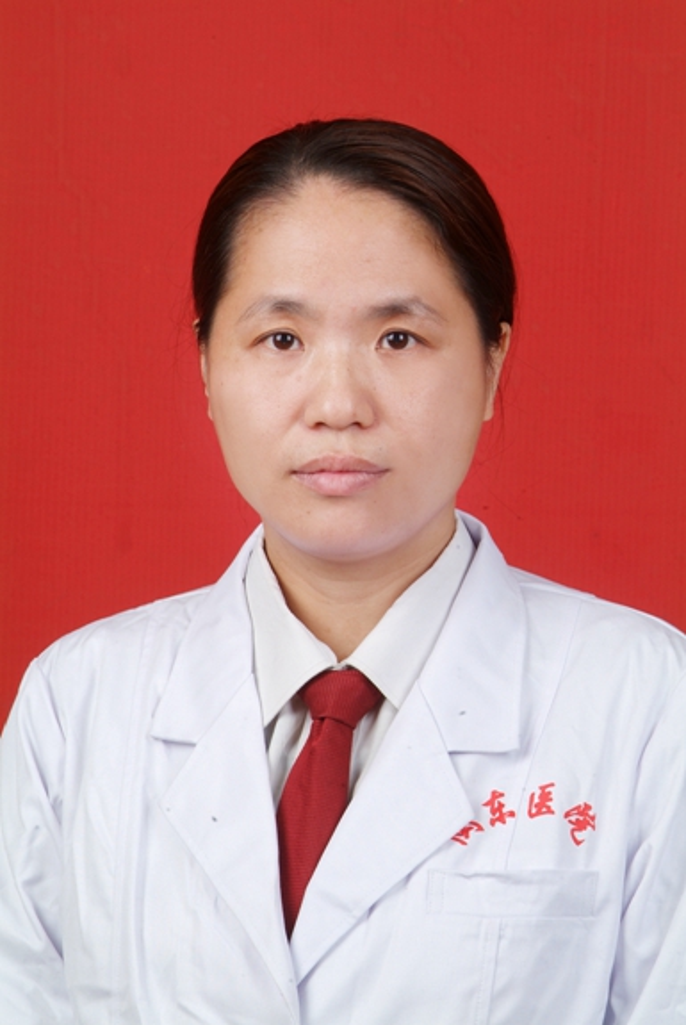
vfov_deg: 14.8
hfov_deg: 10.0
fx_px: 3932
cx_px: 343
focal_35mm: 138
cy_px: 512
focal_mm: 92
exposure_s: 1/90
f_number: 13
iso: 100
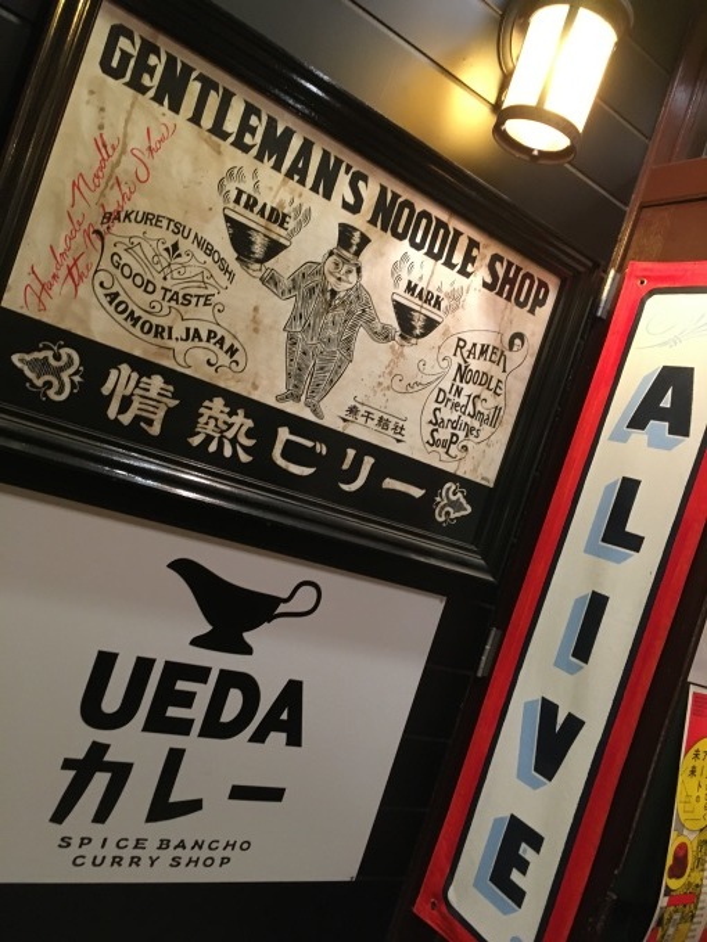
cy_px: 471
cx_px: 354
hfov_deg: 48.2
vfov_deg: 61.7
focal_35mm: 29
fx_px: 790
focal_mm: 4.15
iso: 200
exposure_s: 1/24
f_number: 2.2
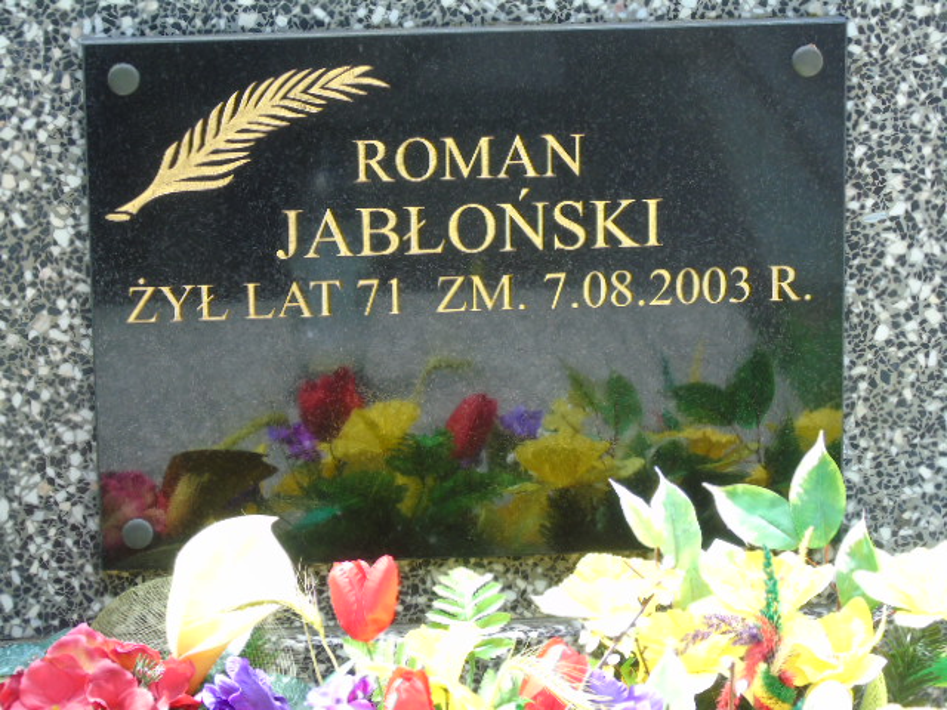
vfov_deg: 10.4
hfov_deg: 13.9
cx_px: 474
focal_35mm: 142
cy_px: 355
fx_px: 3885
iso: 200
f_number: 4.7
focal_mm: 25
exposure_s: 1/125
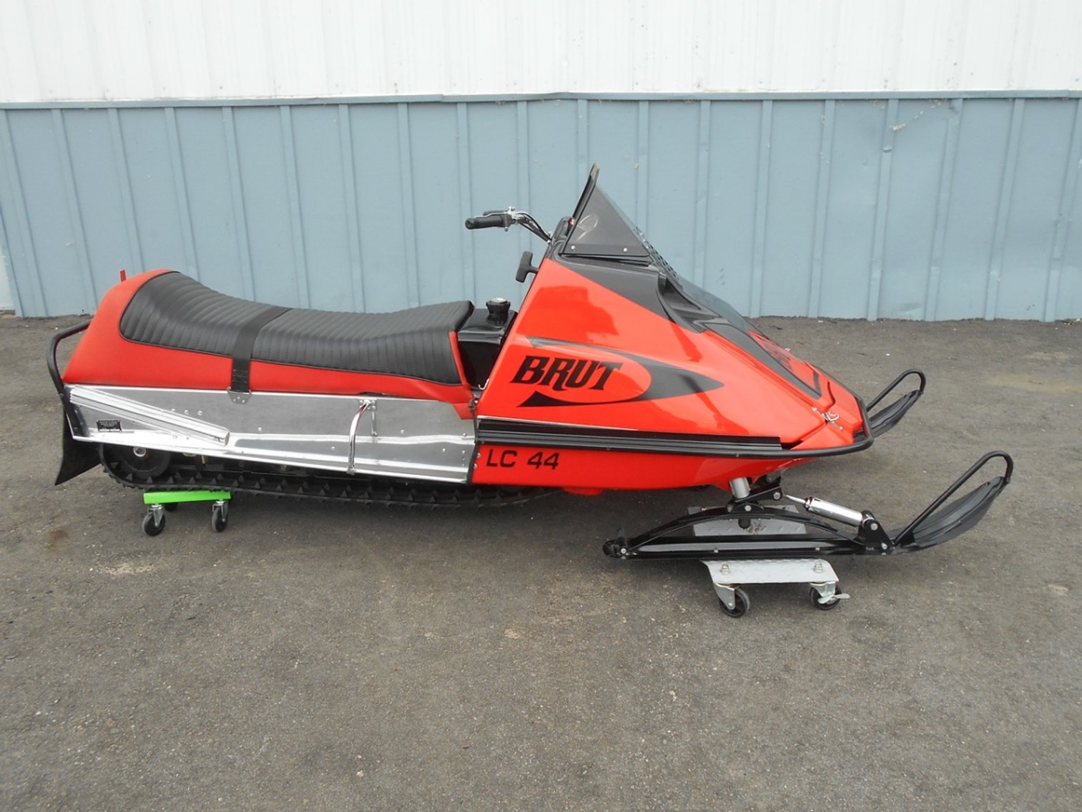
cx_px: 541
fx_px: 875
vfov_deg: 49.8
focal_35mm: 28
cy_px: 406
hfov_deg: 63.4
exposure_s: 1/400
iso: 80
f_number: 3.4
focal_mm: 5.1
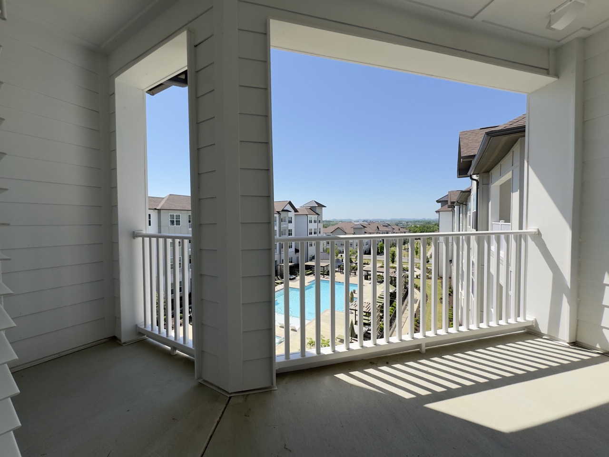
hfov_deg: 102.1
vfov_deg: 85.7
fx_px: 246
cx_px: 304
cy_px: 228
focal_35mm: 14
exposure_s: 1/1600
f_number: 2.2
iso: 50
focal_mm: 2.22
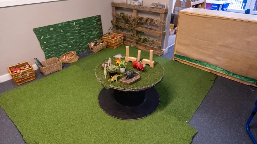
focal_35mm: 23
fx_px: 157
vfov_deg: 49.5
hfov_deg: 78.7
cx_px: 131
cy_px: 71
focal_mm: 13.8
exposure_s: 1/60
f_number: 4
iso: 1600
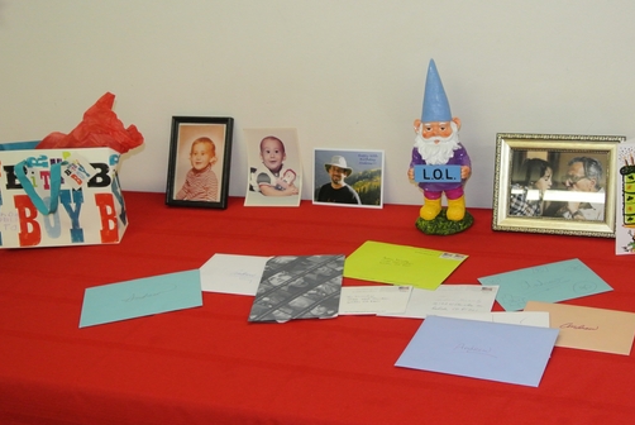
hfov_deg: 38.8
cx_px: 352
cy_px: 250
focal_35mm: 51
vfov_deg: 26.5
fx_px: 901
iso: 800
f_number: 4.2
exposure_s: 1/125
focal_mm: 15.1
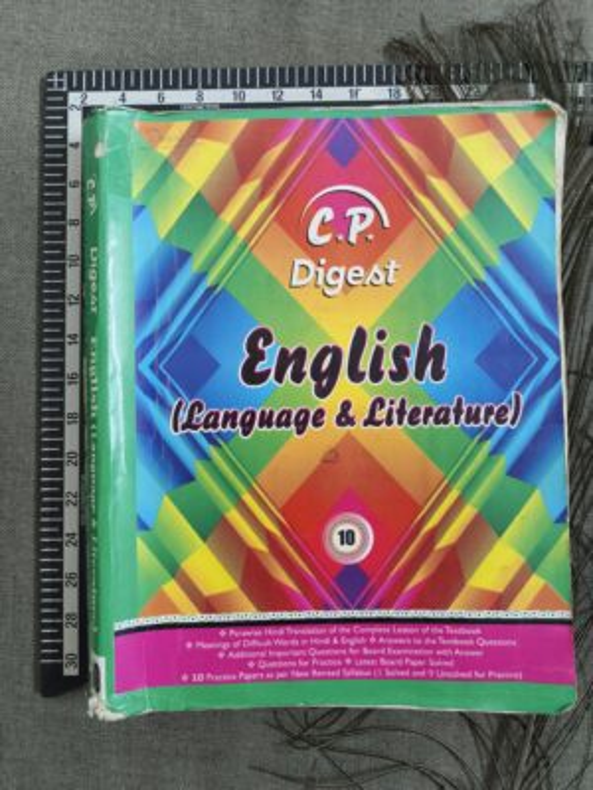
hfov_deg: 56.8
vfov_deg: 71.6
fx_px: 548
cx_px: 296
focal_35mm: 24
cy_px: 395
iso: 1361
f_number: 1.87
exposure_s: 1/14.3
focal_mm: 5.56
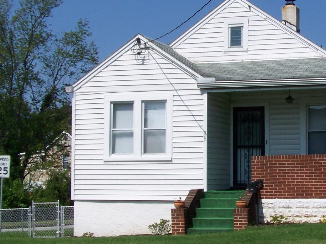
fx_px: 800
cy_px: 106
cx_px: 278
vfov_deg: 17.4
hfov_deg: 22.6
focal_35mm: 85
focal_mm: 6.3
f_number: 5.6
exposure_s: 1/500
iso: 64
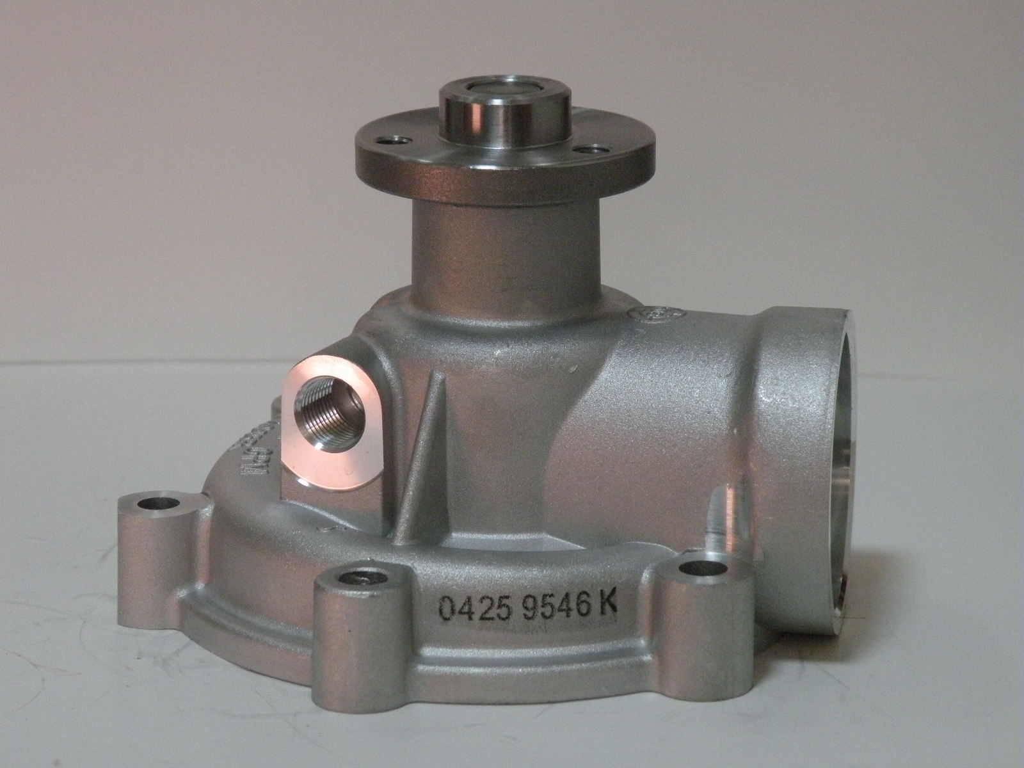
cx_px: 512
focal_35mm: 129
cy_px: 384
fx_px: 3816
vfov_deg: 11.5
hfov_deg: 15.3
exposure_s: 1/29
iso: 400
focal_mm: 22.9
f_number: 4.5
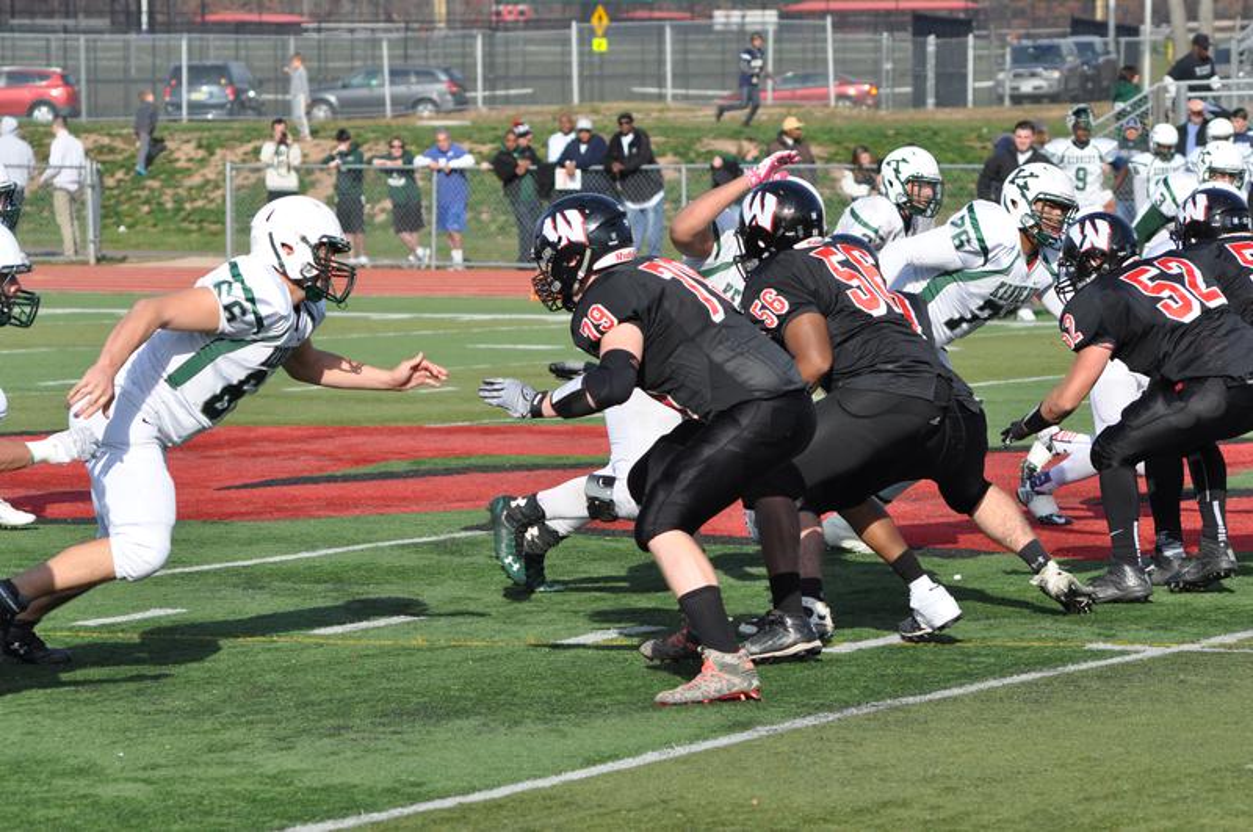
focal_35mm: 183
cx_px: 626
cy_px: 416
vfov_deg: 7.5
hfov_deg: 11.3
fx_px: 6360
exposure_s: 1/1600
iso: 320
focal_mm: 122
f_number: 6.3
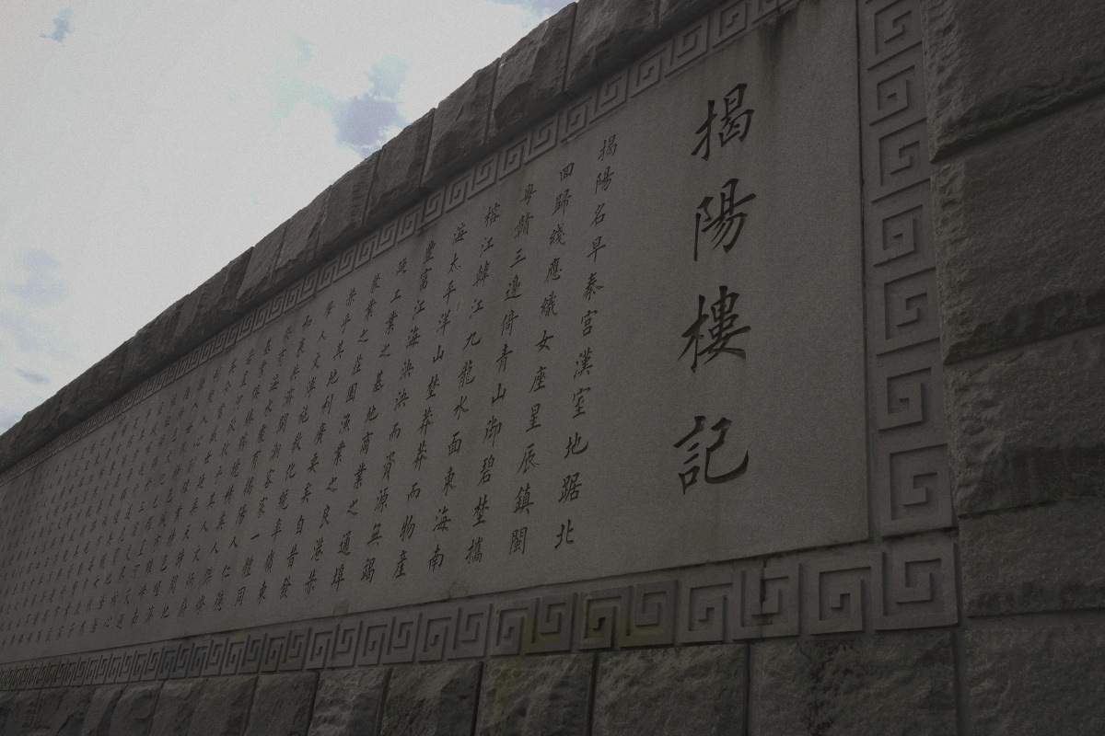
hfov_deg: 57.2
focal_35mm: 33
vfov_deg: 40.0
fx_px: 1013
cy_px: 368
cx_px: 552
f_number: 8
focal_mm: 22
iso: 200
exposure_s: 1/800
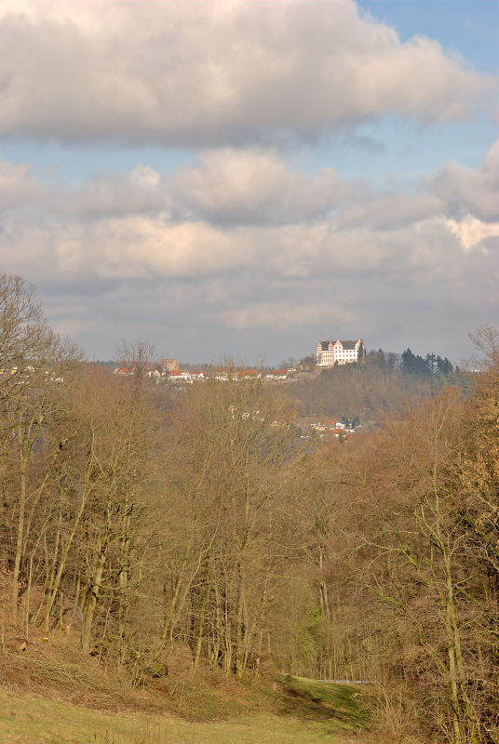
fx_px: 2051
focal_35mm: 99
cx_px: 250
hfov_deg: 13.9
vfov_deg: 20.6
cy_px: 372
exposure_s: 1/400
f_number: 7.1
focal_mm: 66
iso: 125
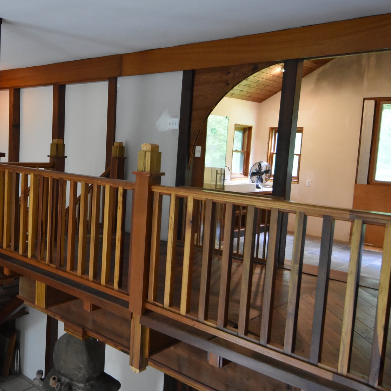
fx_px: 447
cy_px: 193
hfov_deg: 46.2
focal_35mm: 35
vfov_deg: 47.2
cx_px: 119
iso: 3200
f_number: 4.5
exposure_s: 1/60
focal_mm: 18
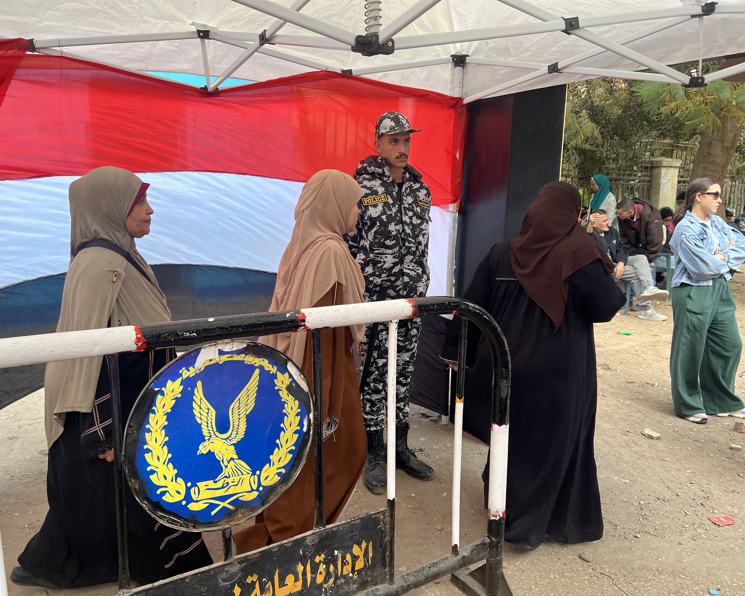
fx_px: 617
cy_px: 308
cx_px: 367
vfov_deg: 51.5
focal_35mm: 28
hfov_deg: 62.2
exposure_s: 1/336
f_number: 1.5
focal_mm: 5.7
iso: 50
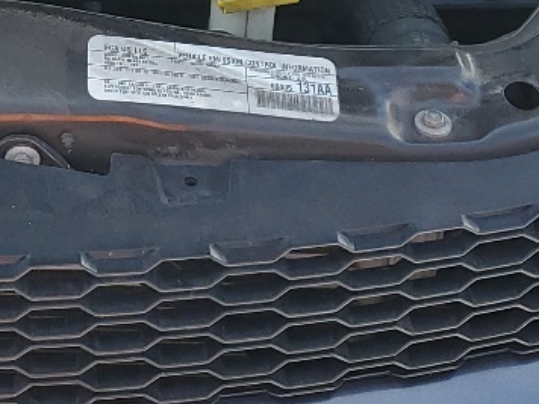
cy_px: -191
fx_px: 1822
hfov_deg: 16.2
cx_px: -103
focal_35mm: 117
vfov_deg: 12.1
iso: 50
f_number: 1.5
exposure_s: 1/588
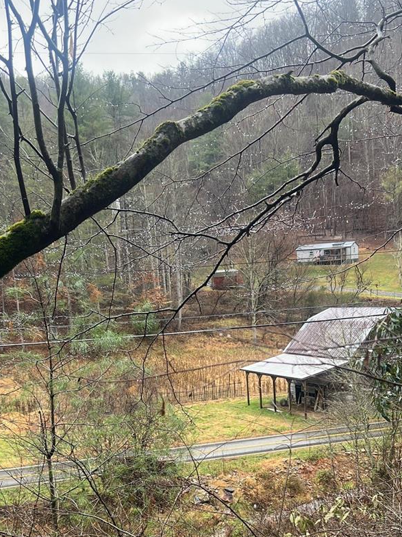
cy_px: 445
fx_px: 790
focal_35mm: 51
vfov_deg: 36.0
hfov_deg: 28.6
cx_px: 199
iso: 50
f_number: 1.5
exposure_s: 1/191
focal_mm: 5.7
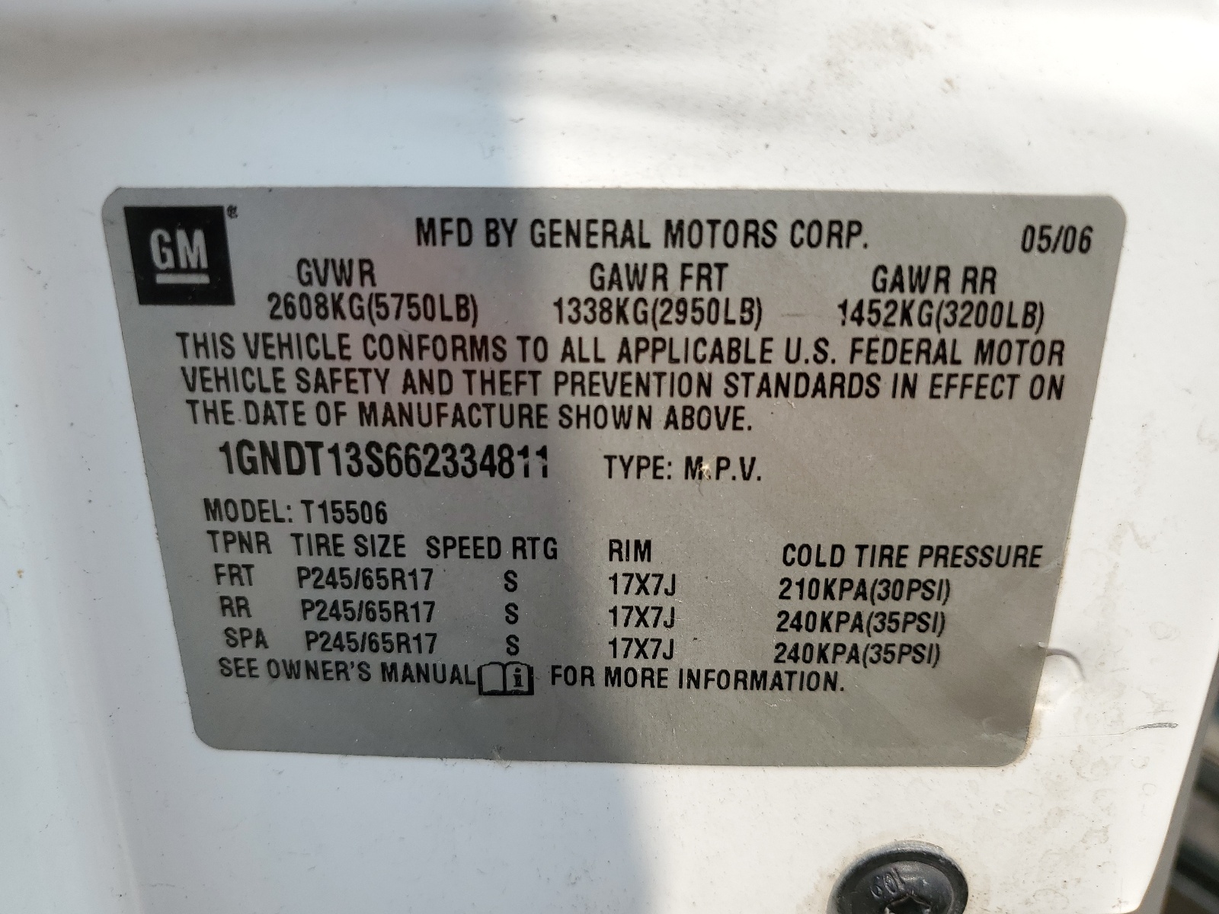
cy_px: 457
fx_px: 916
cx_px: 610
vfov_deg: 53.1
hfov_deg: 67.3
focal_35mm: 26
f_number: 1.5
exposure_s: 1/1667
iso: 50
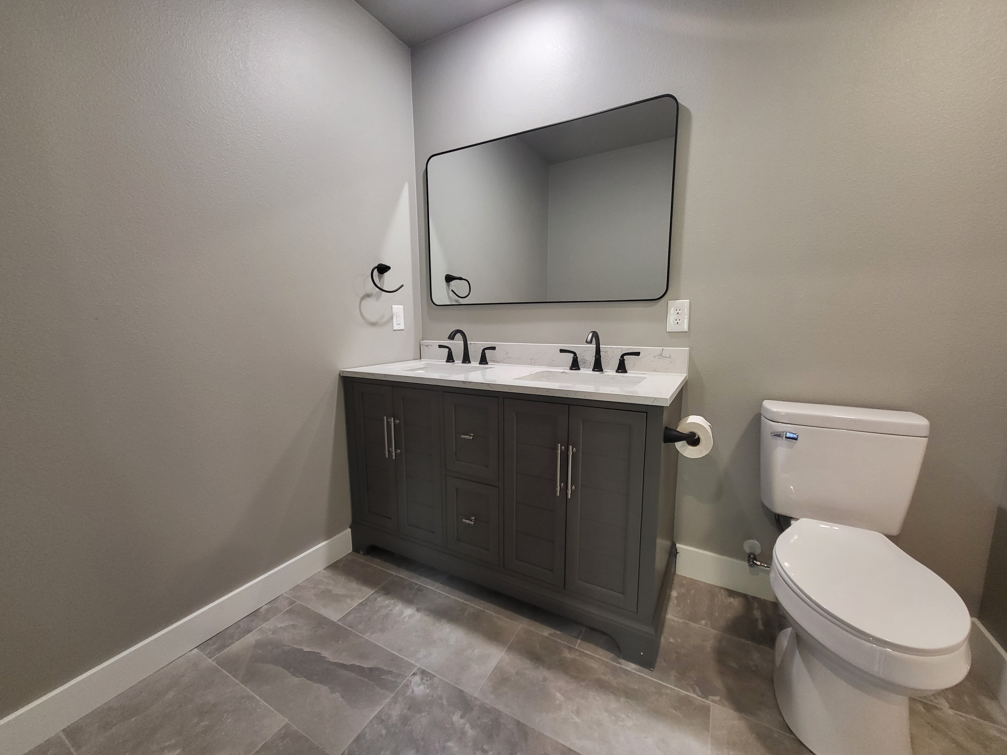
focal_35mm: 13
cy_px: 378
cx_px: 504
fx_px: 378
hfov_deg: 106.2
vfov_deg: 89.9
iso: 320
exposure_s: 1/60
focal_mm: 1.74
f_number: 2.2
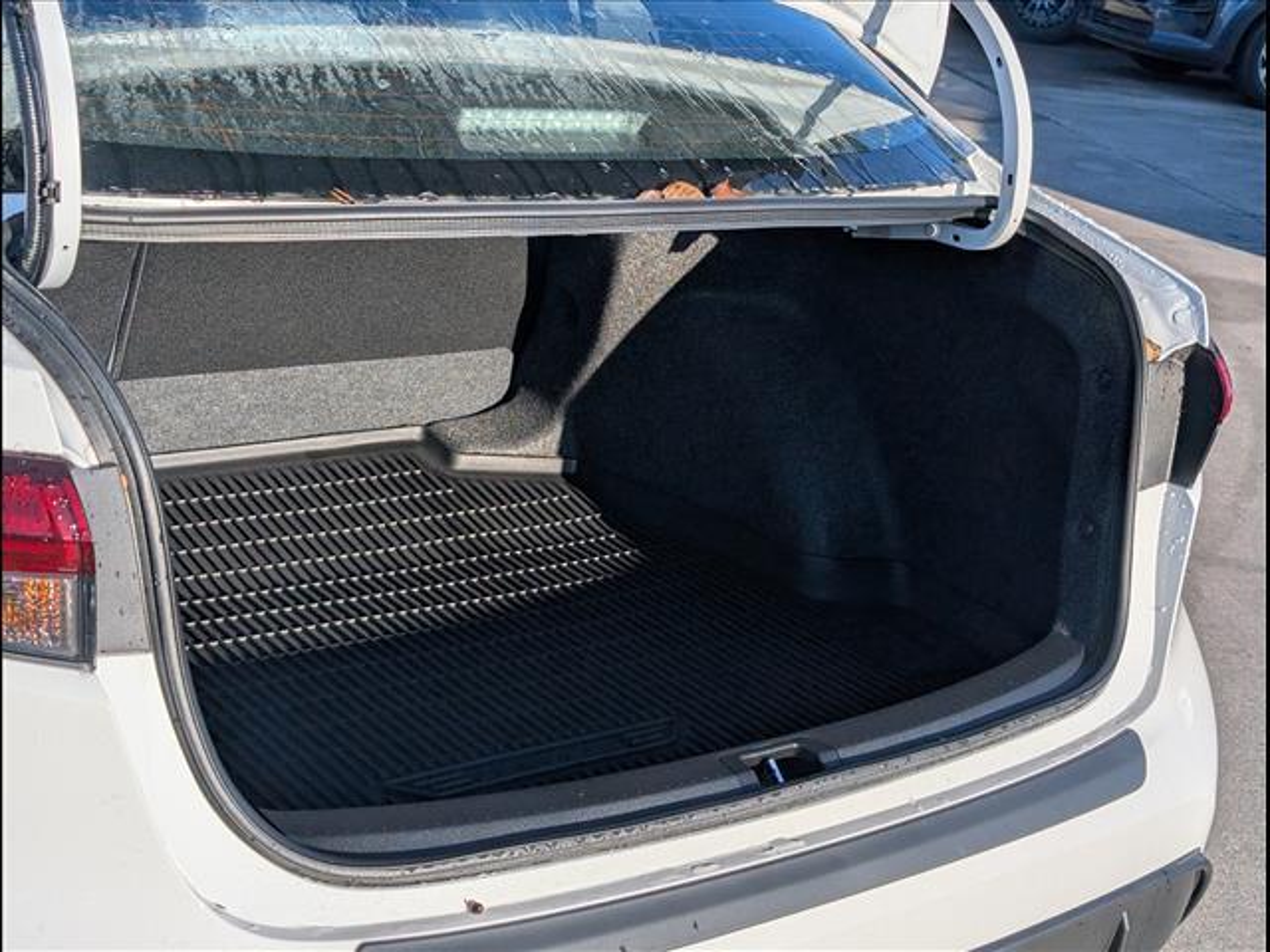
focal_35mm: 49
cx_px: 635
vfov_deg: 29.7
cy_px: 476
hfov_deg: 38.9
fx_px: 1798
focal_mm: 6.9
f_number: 1.68
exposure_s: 1/1429
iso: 22
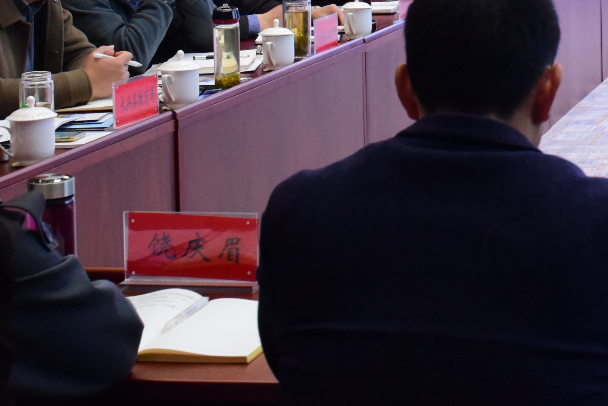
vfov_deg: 12.6
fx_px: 1757
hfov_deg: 18.2
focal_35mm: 104
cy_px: -188
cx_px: 815
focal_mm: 24
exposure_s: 1/125
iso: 2500
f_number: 5.6
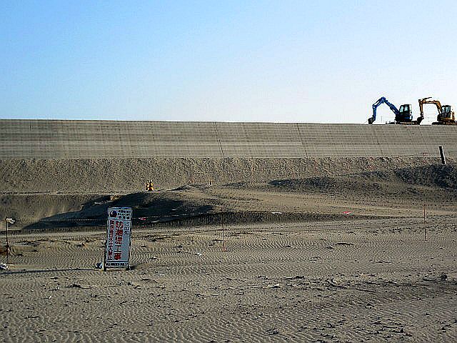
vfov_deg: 27.0
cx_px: 228
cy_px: 172
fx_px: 713
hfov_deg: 35.5
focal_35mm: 54
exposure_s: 1/640
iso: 125
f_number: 4.2
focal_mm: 9.8
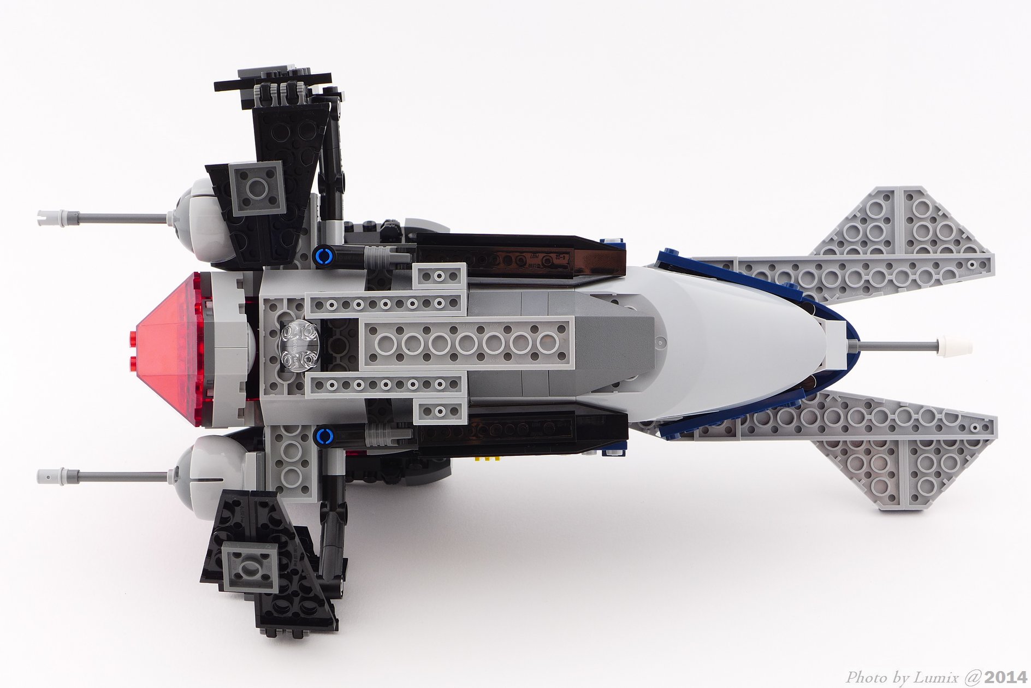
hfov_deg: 30.9
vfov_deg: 20.9
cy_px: 344
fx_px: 1862
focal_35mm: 65
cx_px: 516
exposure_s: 1/8
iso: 80
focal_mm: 12.8
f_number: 4.5
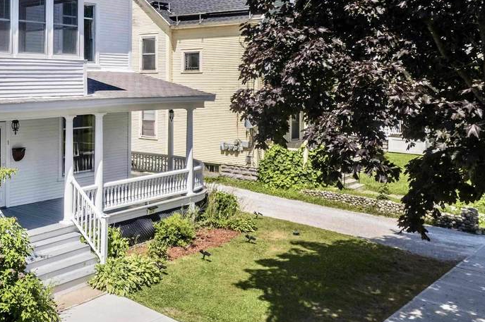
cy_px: 88
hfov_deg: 43.4
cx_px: 49
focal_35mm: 41
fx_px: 552
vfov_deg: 32.1
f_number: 2.8
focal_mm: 8.38
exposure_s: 1/250
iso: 100
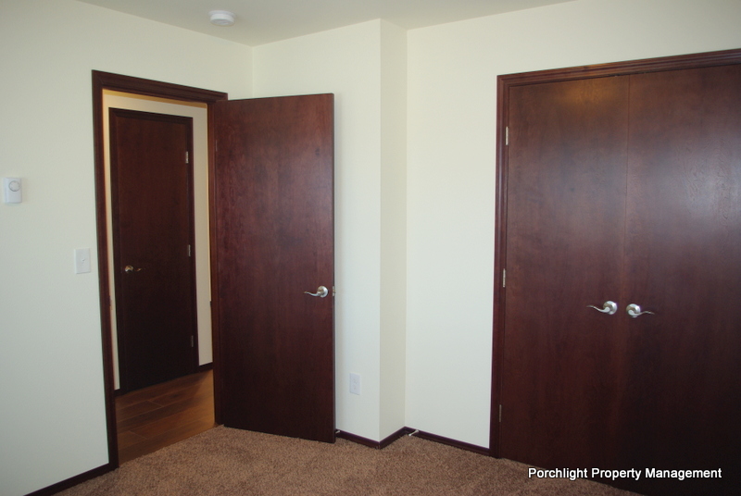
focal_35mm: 27
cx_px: 370
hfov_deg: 67.3
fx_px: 557
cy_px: 248
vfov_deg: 48.1
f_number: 3.5
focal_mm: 18
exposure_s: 1/30
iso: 200
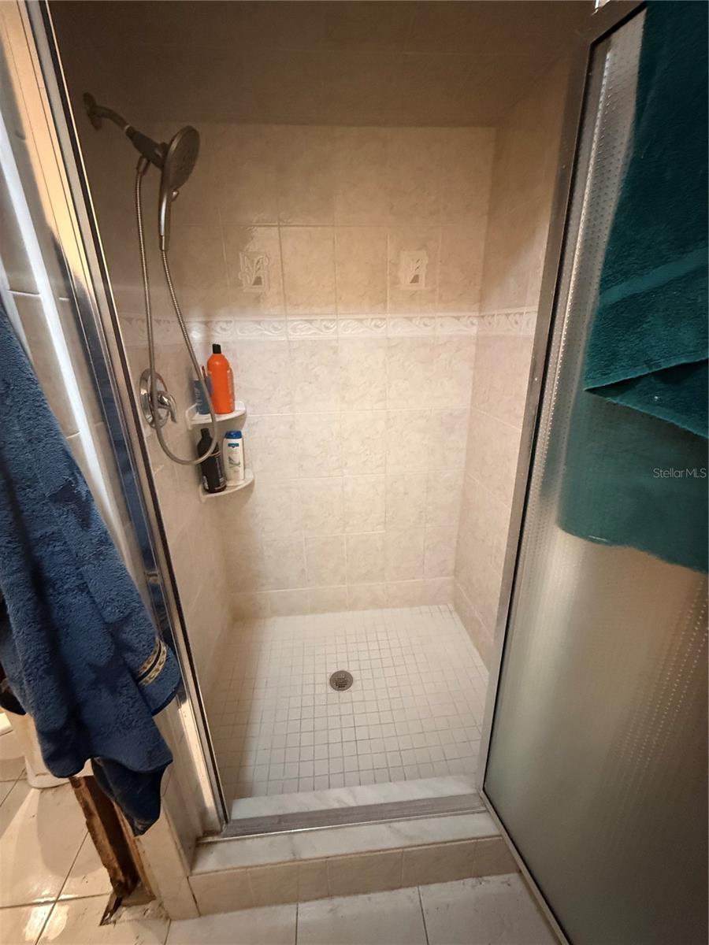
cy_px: 472
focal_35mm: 14
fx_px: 382
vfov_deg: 102.1
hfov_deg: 85.7
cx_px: 354
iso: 1000
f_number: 2.2
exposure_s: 1/60
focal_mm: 2.22
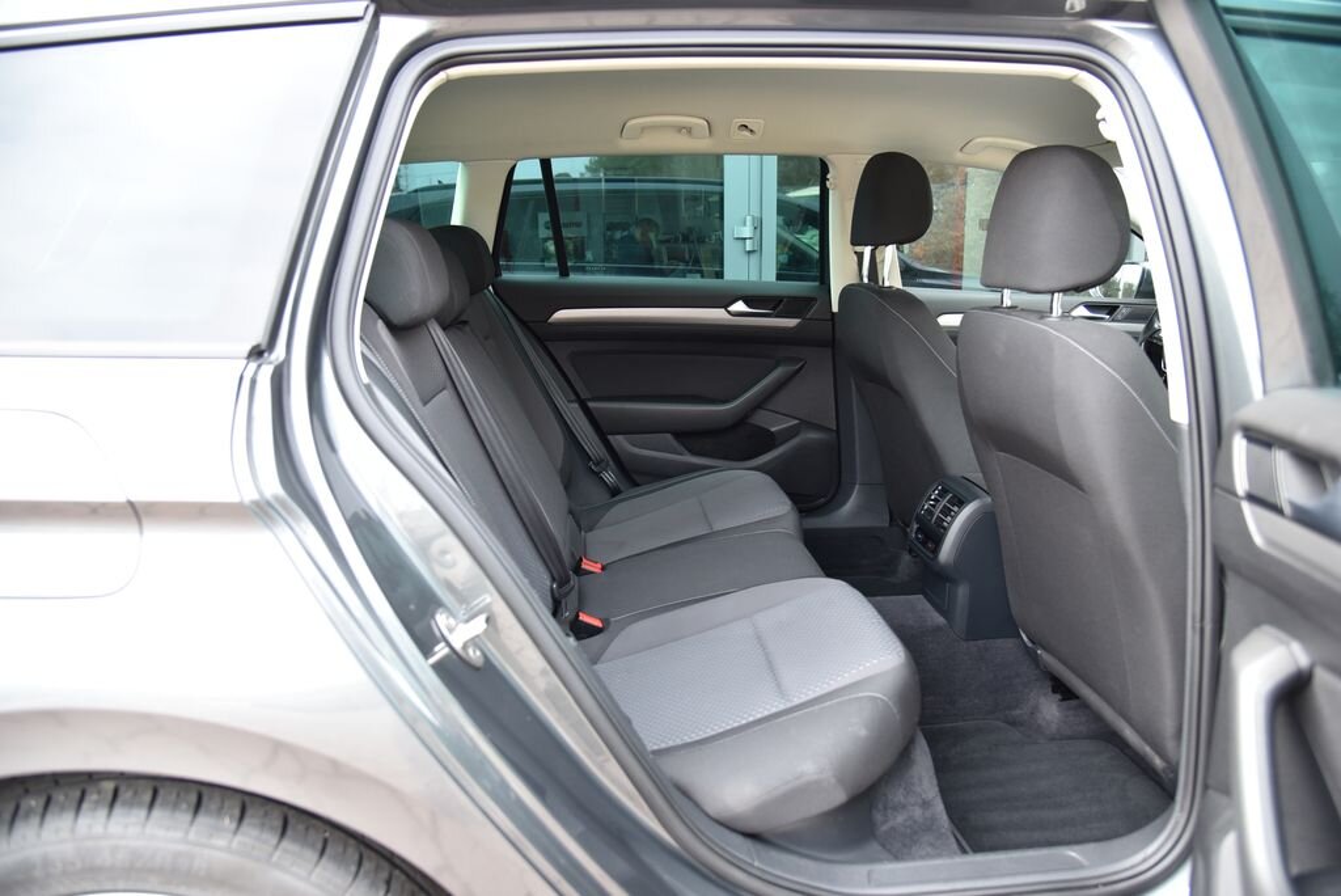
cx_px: 670
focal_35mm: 24
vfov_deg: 53.2
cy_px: 448
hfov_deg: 73.7
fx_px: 894
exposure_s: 1/50
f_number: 4
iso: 500
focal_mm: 24
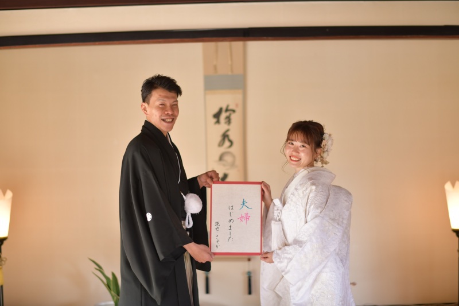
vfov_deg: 23.4
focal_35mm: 58
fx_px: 739
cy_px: 153
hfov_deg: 34.5
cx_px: 230
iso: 250
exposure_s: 1/125
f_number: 1.4
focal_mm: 58
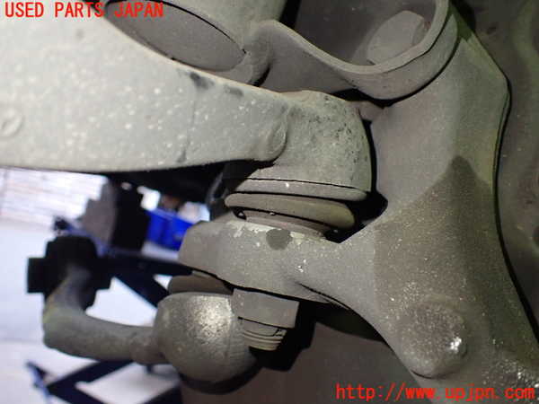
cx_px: 270
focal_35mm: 30
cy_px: 202
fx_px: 467
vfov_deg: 46.8
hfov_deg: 60.0
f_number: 2.3
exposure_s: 1/100
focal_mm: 5.4
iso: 800
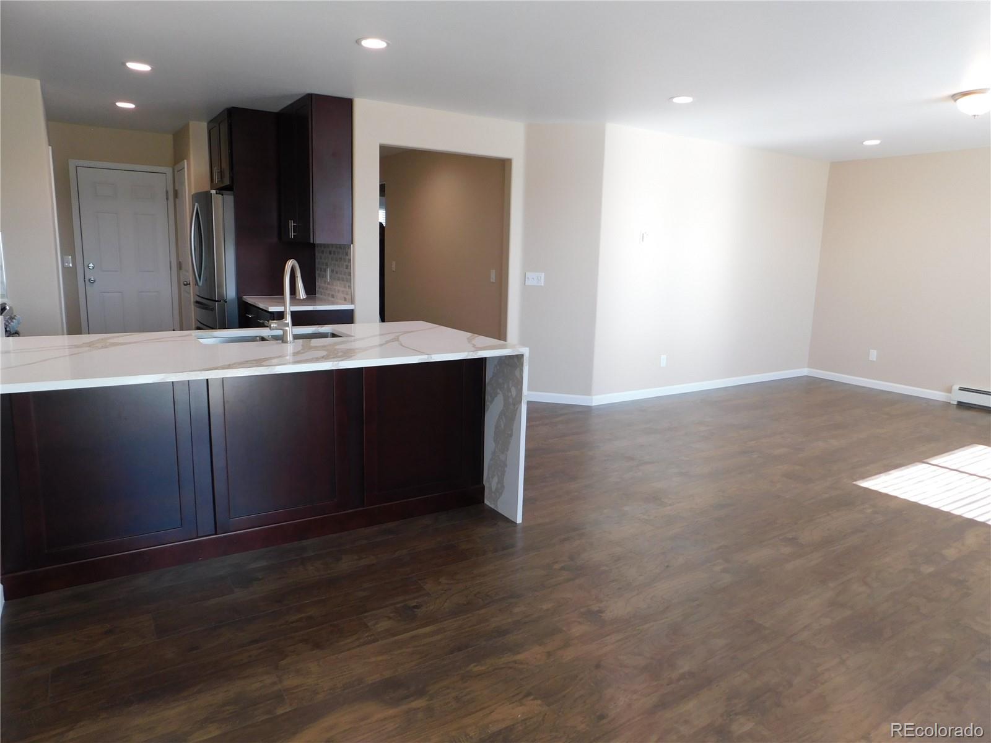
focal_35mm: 23
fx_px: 658
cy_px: 372
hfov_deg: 73.9
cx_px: 496
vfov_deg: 58.9
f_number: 3
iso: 125
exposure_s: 1/50
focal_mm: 4
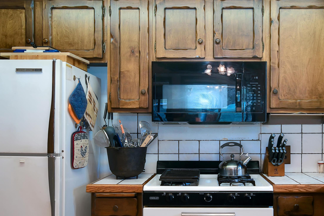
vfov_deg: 31.9
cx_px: 205
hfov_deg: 46.0
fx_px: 378
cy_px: 111
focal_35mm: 42
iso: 400
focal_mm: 20
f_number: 5.6
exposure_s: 1/60
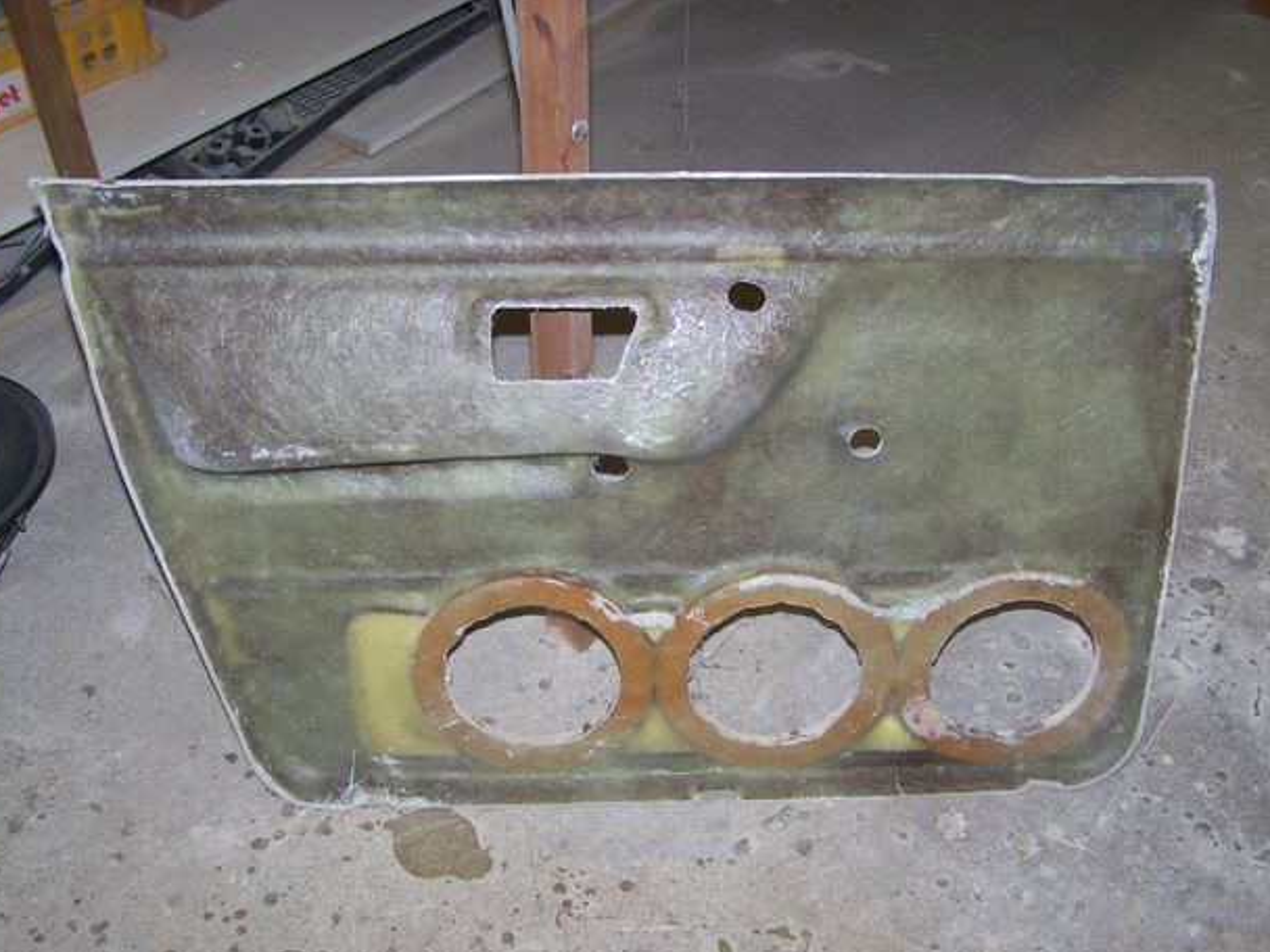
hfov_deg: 46.8
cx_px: 639
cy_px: 499
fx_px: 1468
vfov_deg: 36.0
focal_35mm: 40
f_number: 2.8
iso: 80
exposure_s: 1/60
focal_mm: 6.3
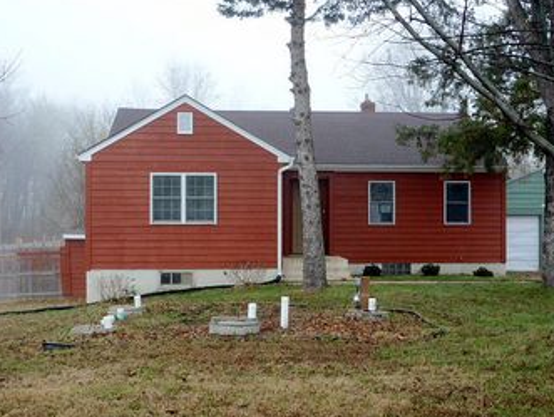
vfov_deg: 30.9
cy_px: 209
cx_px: 283
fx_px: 753
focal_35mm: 47
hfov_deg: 40.4
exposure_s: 1/60
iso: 200
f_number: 4
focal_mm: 8
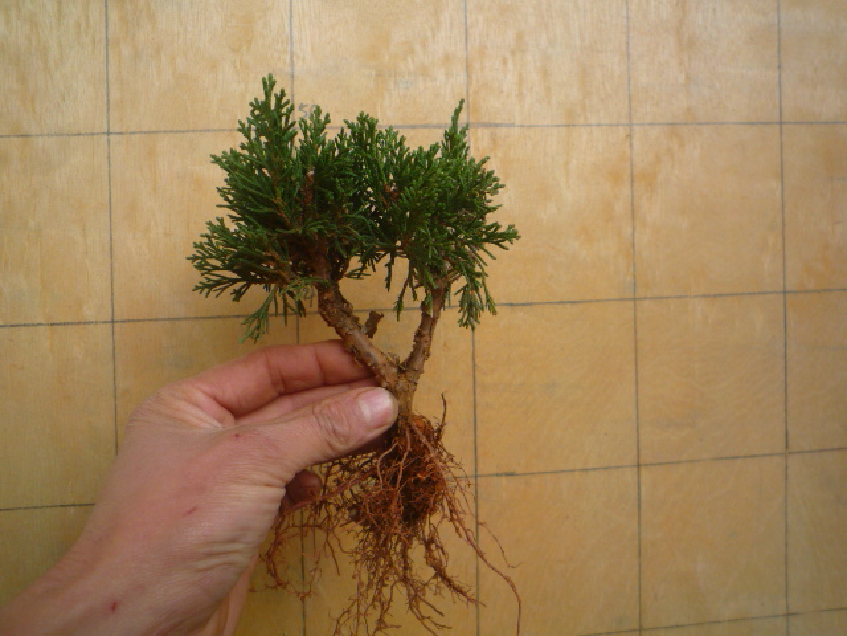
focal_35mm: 25
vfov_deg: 54.9
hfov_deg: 69.4
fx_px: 612
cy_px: 318
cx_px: 424
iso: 100
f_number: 2.8
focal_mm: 4.4
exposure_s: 1/400
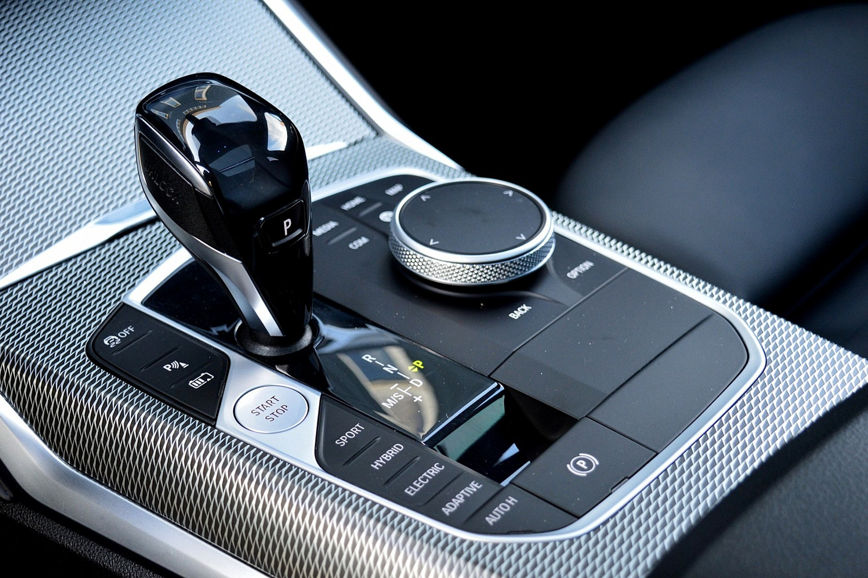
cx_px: 434
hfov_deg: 33.4
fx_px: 1447
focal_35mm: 60
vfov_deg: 22.6
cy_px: 289
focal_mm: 40
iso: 800
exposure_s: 1/60
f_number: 5
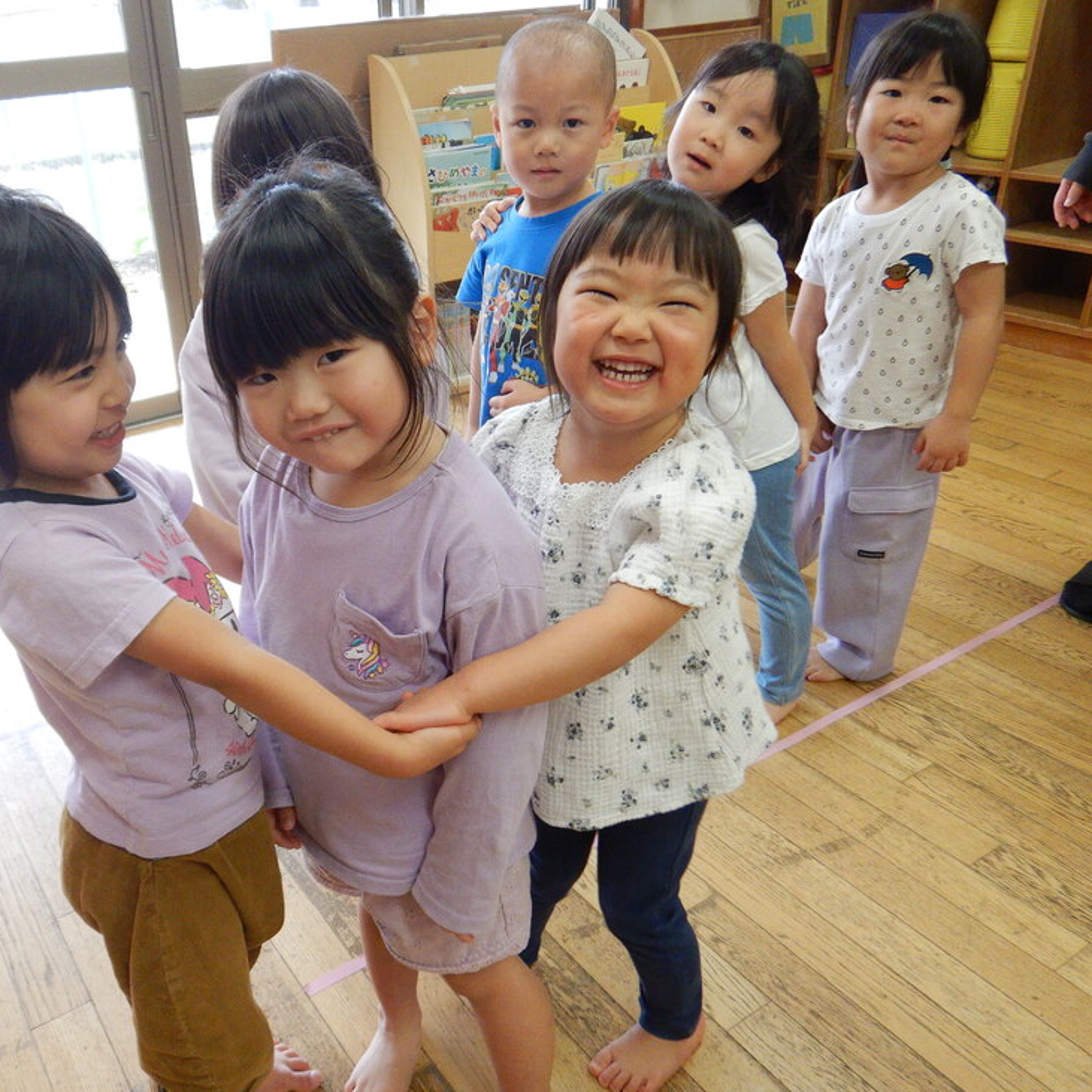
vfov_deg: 55.6
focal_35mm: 29
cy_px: 553
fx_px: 1035
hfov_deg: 54.7
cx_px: 381
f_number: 2.8
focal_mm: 4.3
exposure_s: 1/30
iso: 125
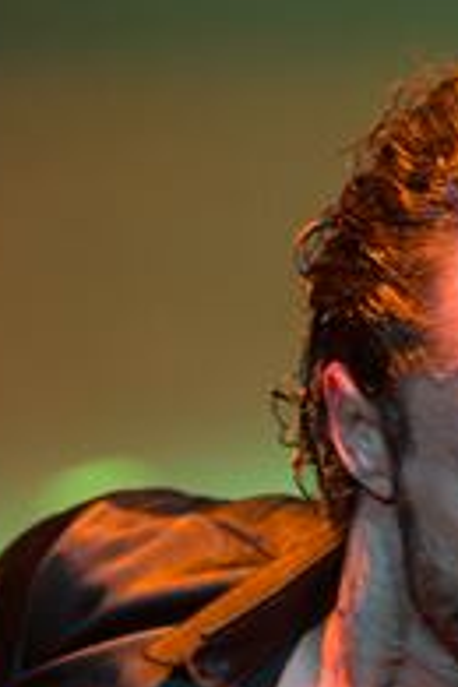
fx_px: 21162
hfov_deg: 1.2
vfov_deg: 1.9
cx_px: 509
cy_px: 1036
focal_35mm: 1109
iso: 2500
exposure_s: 1/640
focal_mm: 300
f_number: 2.8
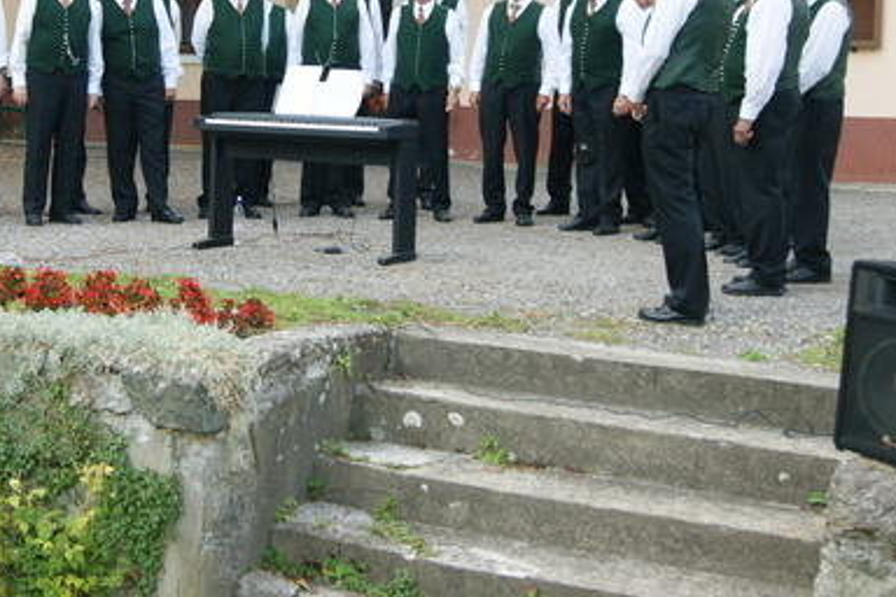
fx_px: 1742
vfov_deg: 19.2
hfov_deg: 28.6
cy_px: 105
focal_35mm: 70
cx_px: 275
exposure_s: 1/160
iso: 200
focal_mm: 28
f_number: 7.1
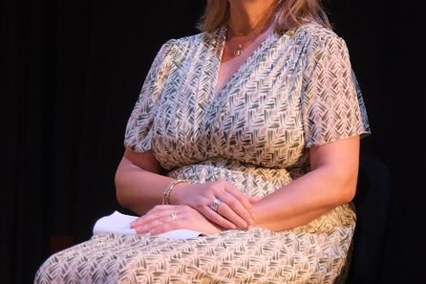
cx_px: 652
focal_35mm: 140
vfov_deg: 9.8
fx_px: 1656
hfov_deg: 13.7
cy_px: 209
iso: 800
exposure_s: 1/40
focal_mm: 26
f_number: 4
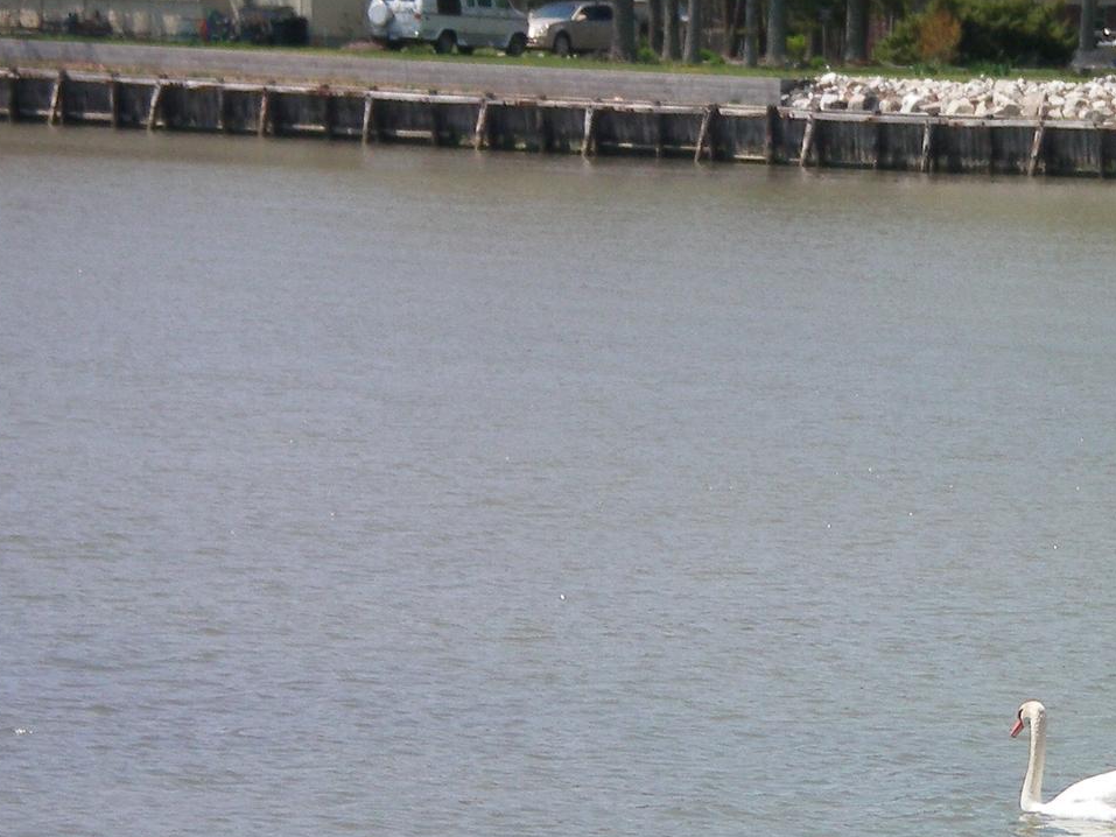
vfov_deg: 6.1
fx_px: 7867
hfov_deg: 8.1
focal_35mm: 244
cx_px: 878
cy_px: 810
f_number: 5.9
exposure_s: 1/320
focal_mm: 18.9
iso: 64
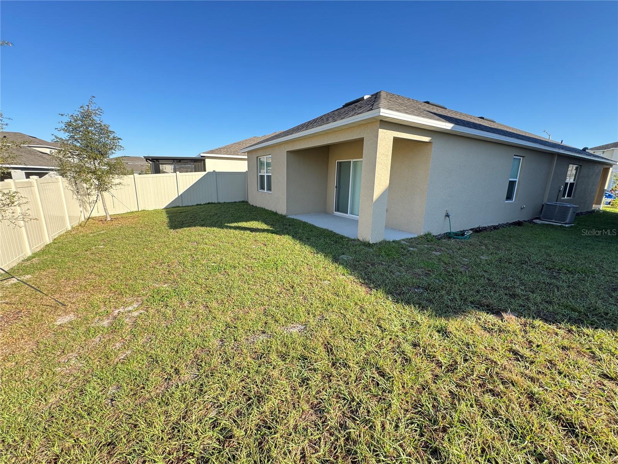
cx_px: 309
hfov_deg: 102.1
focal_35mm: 14
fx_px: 250
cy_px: 232
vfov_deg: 85.7
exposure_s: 1/301
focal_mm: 2.22
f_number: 2.2
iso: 40
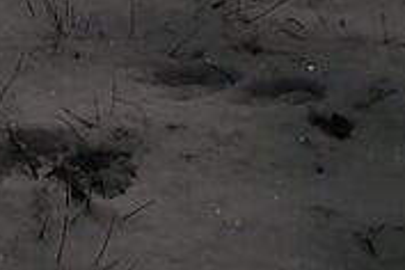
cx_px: 18
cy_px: 103
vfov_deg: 22.2
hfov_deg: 30.9
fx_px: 686
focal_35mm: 61
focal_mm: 4.32
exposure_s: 1/4
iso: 1250
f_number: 1.5
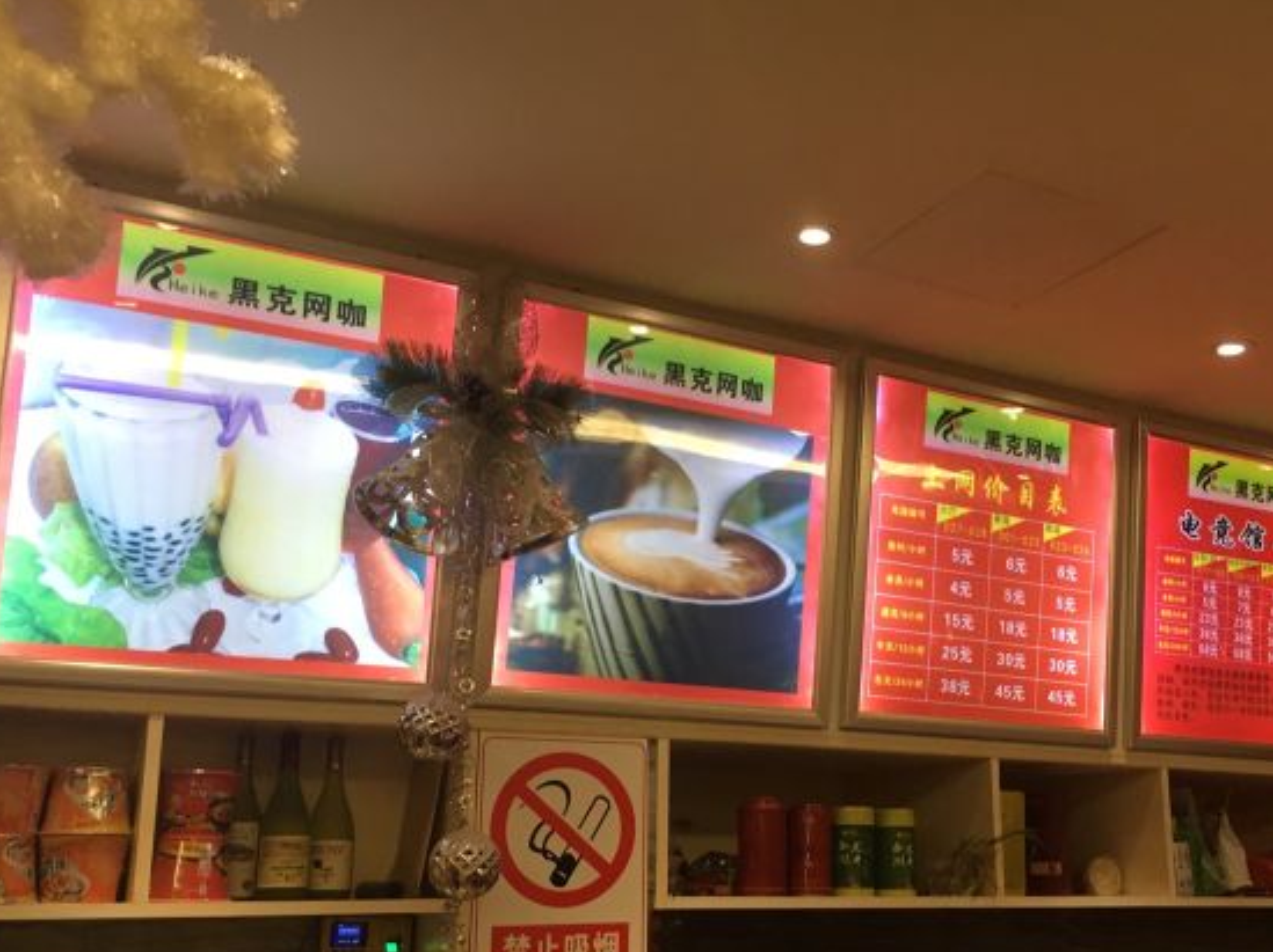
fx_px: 1360
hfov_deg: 49.8
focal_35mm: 37
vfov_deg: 38.4
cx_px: 779
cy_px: 587
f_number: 2.2
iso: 50
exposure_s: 1/33
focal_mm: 4.15
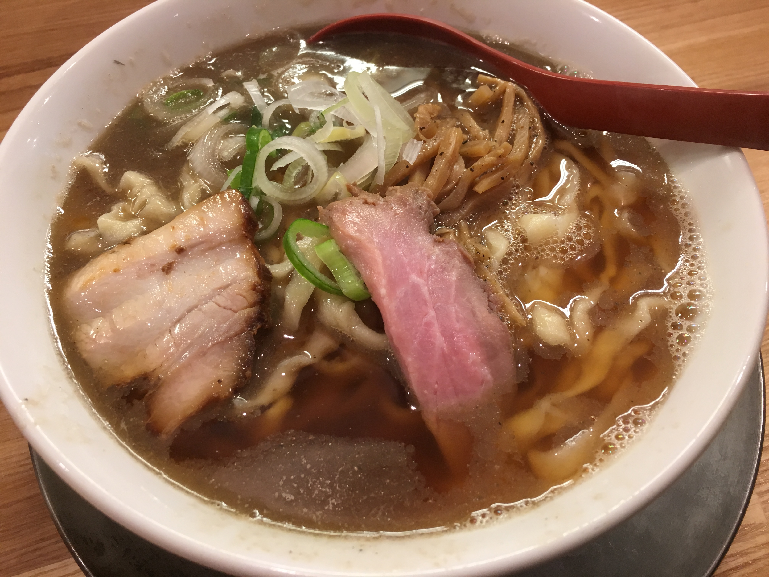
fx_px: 644
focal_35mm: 29
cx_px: 384
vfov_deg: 48.2
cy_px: 288
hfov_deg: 61.7
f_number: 2.2
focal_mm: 4.15
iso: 80
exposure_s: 1/30
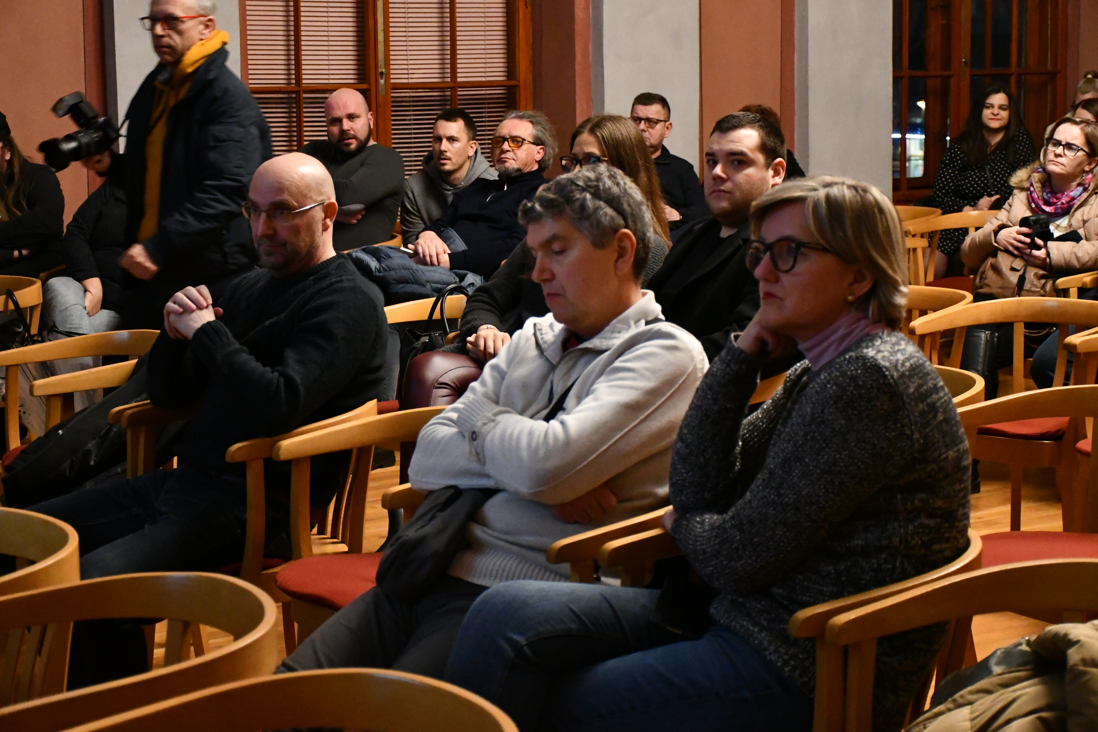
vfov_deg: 20.3
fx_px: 2043
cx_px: 549
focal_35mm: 67
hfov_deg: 30.1
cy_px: 366
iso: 9000
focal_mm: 45
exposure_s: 1/60
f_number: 4.5
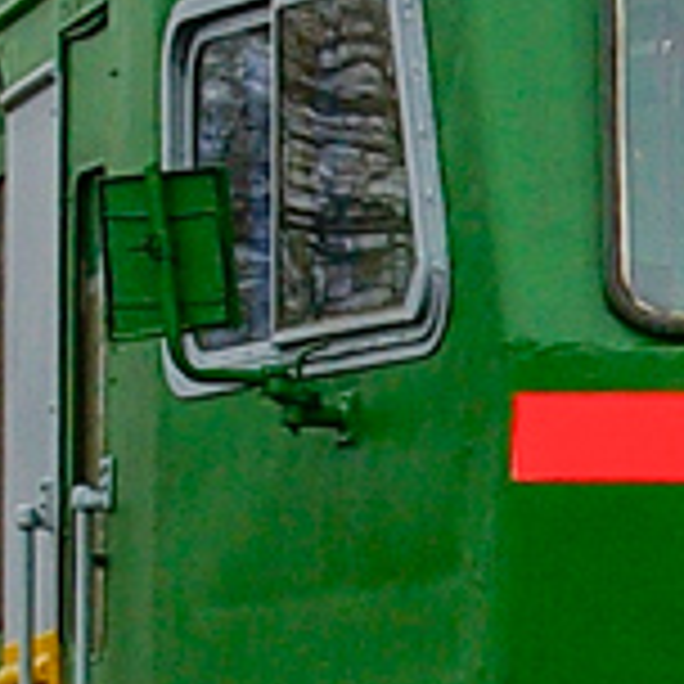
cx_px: 1307
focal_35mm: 383
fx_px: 8562
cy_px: 392
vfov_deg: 4.6
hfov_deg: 4.5
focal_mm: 38
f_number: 5.6
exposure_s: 1/400
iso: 400
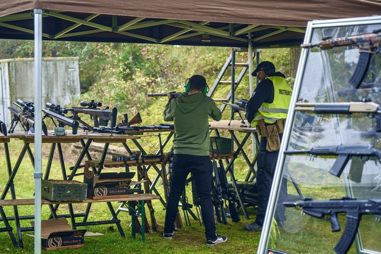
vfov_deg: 19.4
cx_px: 190
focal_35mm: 70
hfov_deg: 28.9
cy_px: 127
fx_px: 740
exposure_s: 1/500
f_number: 2.8
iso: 360
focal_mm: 70
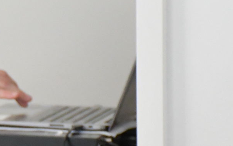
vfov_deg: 2.5
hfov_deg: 4.0
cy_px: 193
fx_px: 3328
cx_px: -208
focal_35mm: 524
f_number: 5
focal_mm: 75
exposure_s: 1/125
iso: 3600
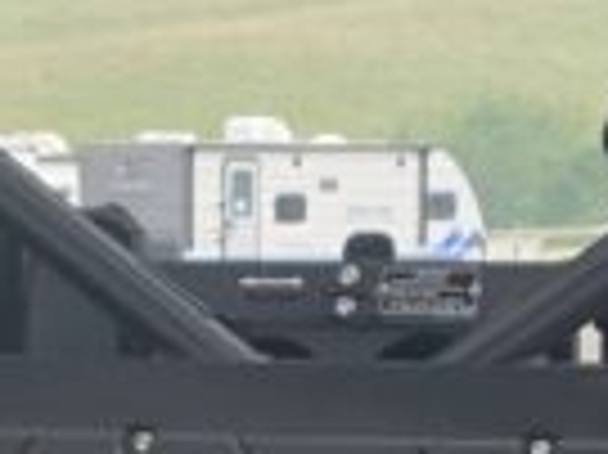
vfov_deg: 7.0
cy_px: 1173
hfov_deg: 10.0
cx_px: 59
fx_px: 3457
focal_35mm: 197
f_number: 1.8
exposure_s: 1/122
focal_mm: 4.25
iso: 40
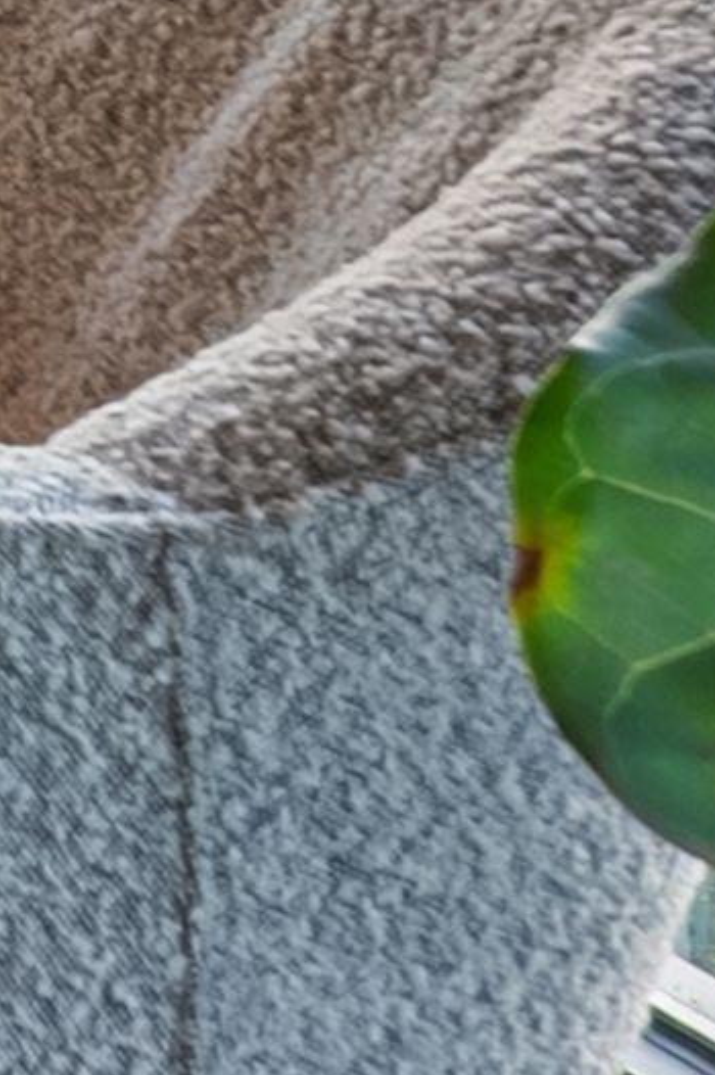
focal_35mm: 113
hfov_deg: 5.9
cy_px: -1345
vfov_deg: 13.9
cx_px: -3095
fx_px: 3371
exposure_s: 1/20
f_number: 7.1
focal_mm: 14
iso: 800
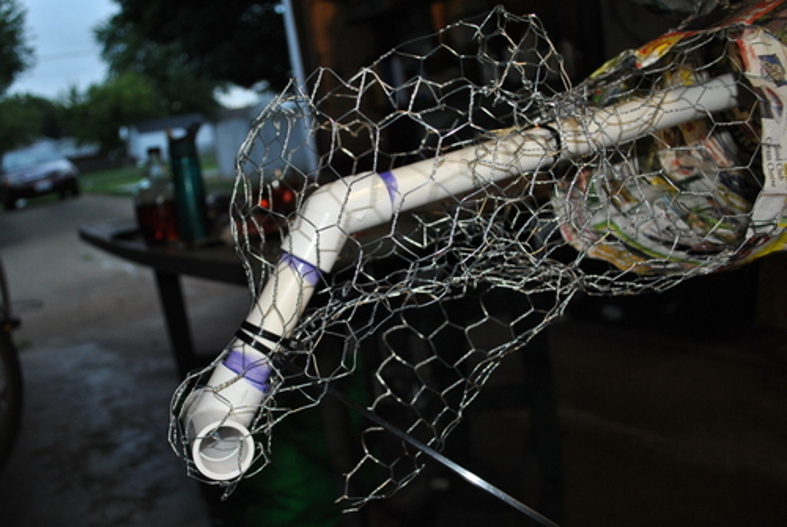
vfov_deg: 48.1
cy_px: 264
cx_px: 394
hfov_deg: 67.3
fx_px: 591
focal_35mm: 27
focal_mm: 18
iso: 200
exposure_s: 1/60
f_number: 3.5
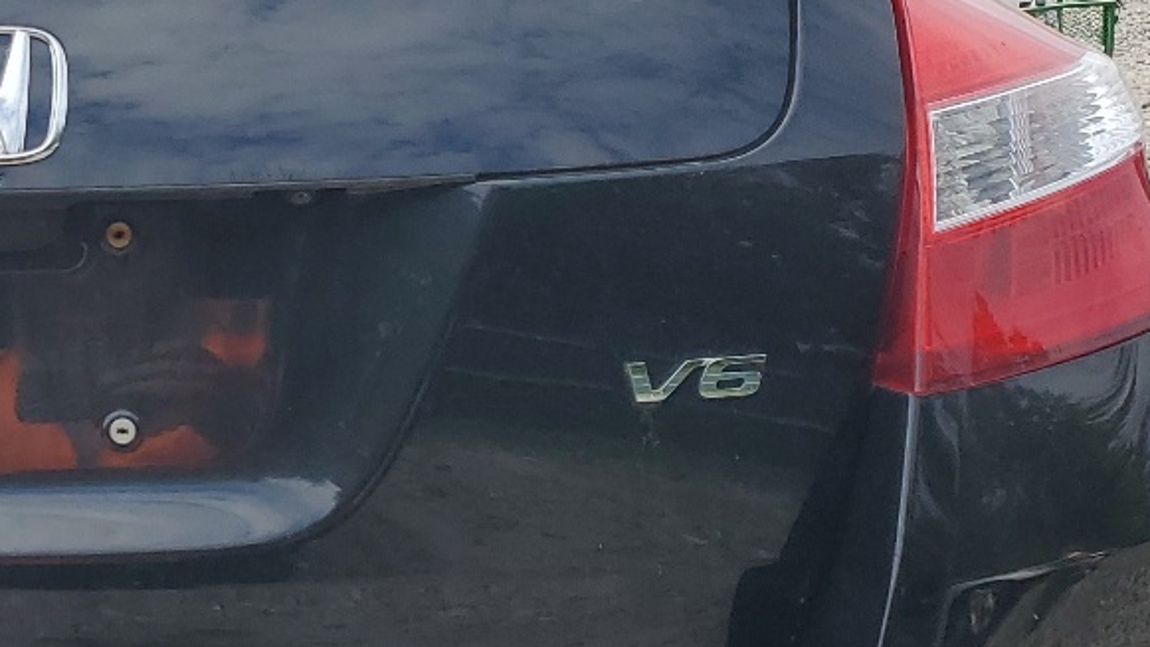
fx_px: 2379
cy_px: 326
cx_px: -20
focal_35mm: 78
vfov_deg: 15.5
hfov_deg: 25.7
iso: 50
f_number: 1.5
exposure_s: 1/2000
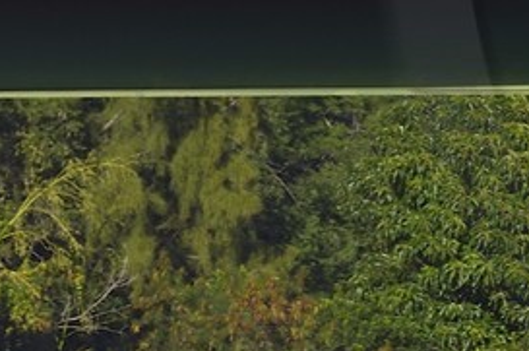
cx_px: 1174
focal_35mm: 938
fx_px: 13759
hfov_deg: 2.2
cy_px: -120
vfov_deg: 1.5
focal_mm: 160
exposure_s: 1/400
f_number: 11
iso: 200
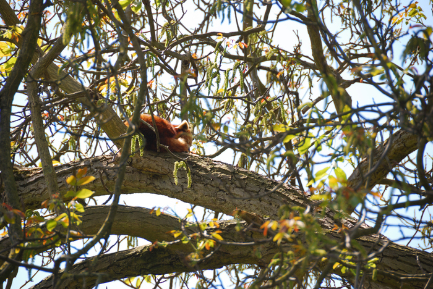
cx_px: 216
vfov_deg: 4.6
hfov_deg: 6.9
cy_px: 144
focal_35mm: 300
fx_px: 3611
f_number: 5.6
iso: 100
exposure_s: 1/160
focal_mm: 200
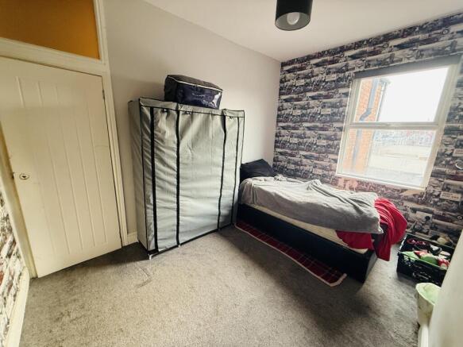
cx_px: 232
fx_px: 187
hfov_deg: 102.1
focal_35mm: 14
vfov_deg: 85.7
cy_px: 174
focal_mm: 2.22
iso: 320
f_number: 2.2
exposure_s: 1/61
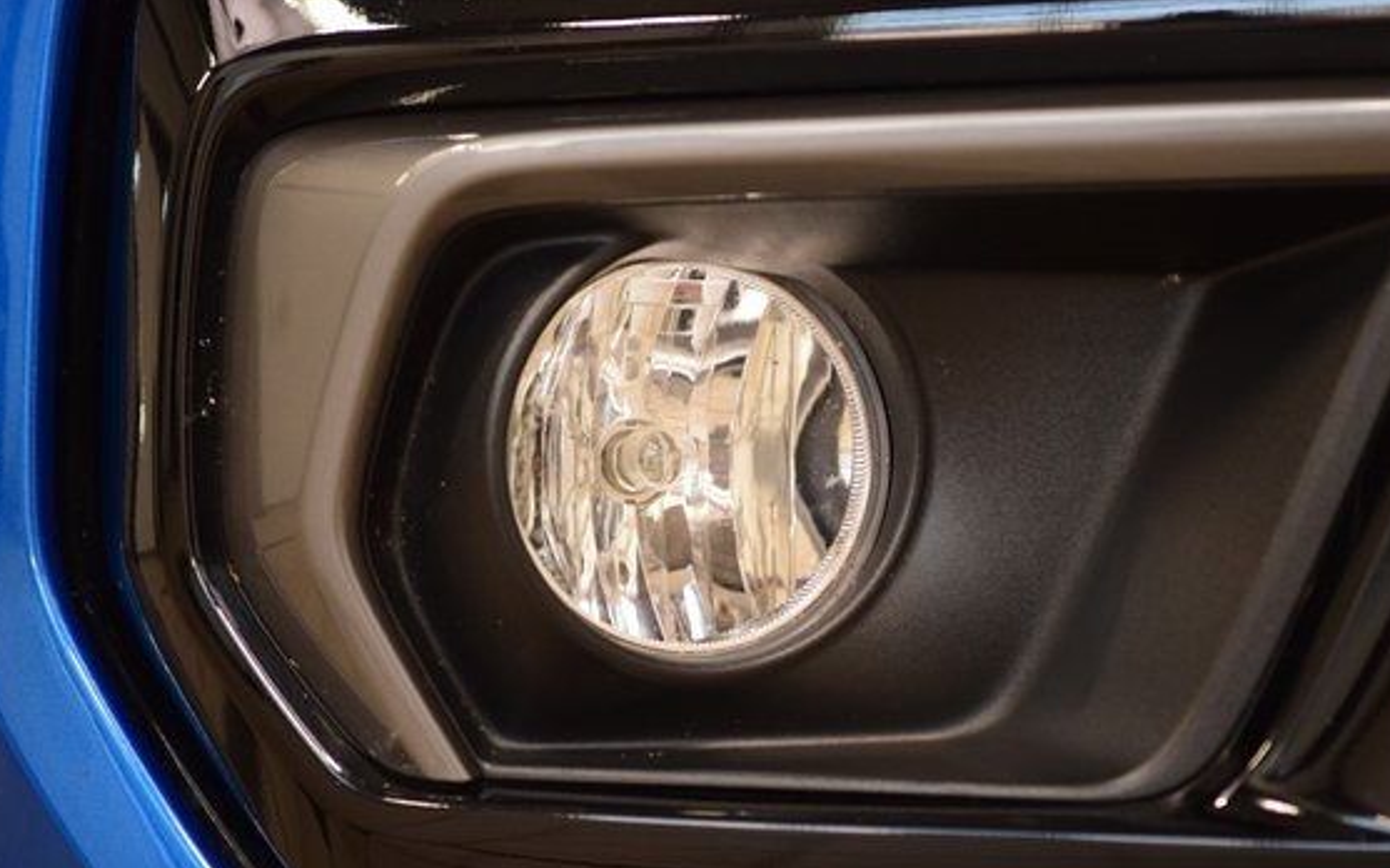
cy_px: 488
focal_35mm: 123
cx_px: 701
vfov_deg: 10.6
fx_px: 4659
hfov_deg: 17.0
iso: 1600
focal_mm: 70
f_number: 2.8
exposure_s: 1/125
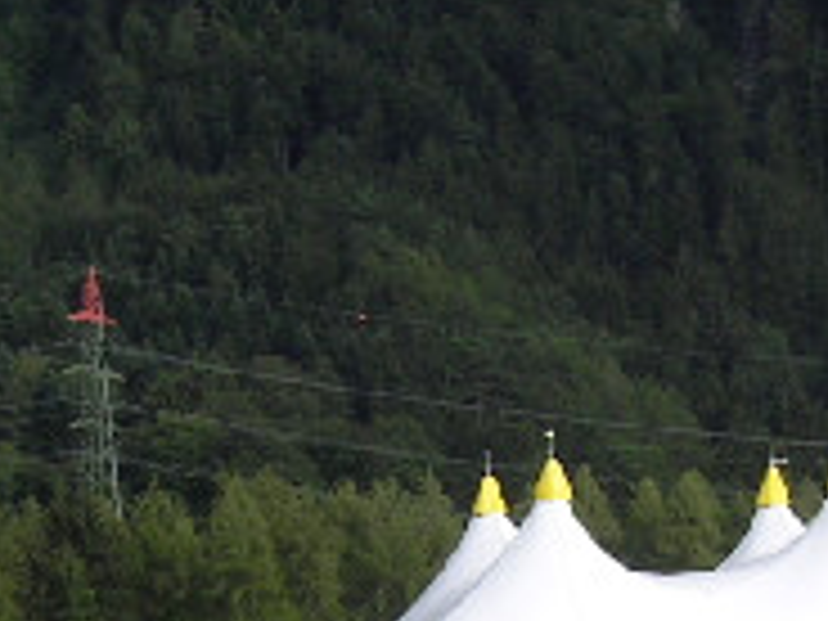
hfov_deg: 9.7
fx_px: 4904
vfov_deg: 7.1
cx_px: 482
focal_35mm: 205
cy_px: 1058
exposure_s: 1/162
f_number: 6.1
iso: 50
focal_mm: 9.3
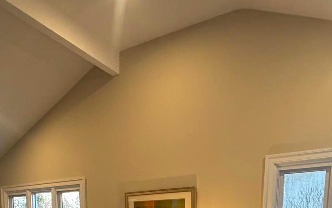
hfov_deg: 51.5
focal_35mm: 38
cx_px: 170
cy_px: 296
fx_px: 344
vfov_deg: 26.3
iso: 250
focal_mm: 2.22
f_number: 2.2
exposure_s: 1/120
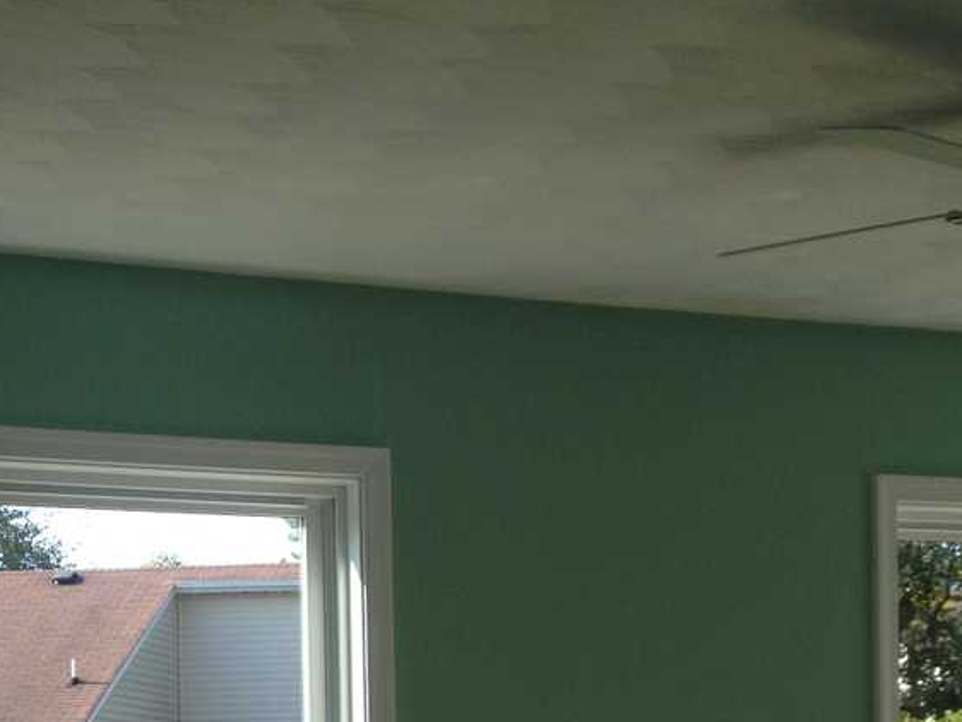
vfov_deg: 17.0
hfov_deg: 23.5
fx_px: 2308
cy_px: 852
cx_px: 377
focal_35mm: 83
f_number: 2.4
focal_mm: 4.28
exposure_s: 1/243
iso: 50
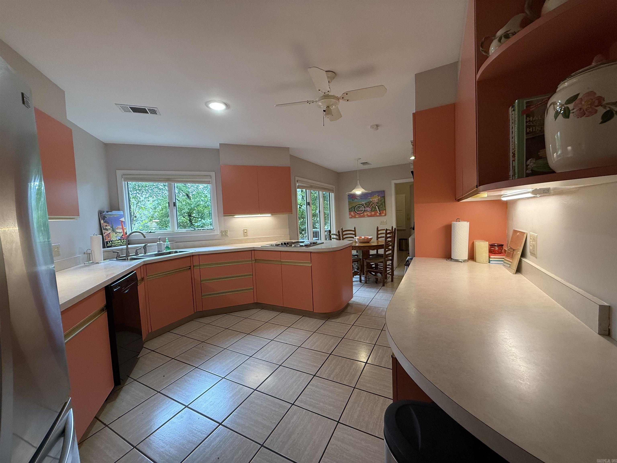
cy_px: 232
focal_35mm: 14
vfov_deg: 85.7
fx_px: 250
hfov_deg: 102.1
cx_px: 308
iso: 200
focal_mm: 2.22
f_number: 2.2
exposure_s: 1/120
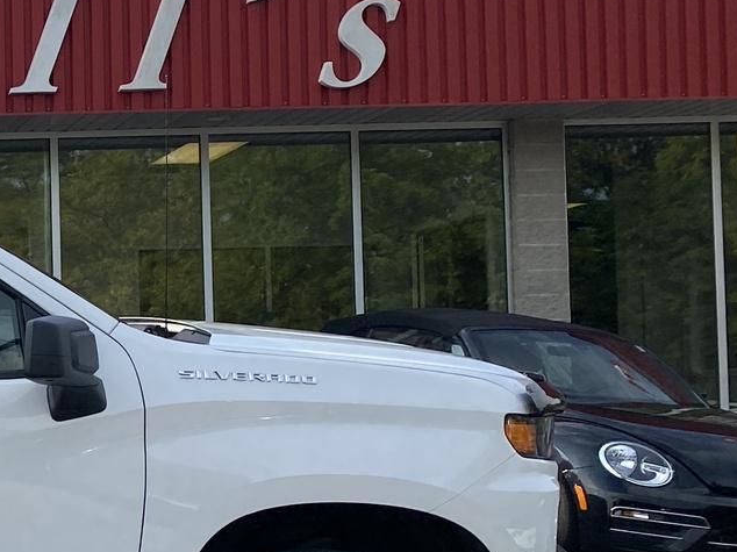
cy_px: 393
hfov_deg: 19.7
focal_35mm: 84
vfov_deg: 17.5
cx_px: -413
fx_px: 1788
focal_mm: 4.25
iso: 32
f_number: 1.8
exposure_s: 1/2755
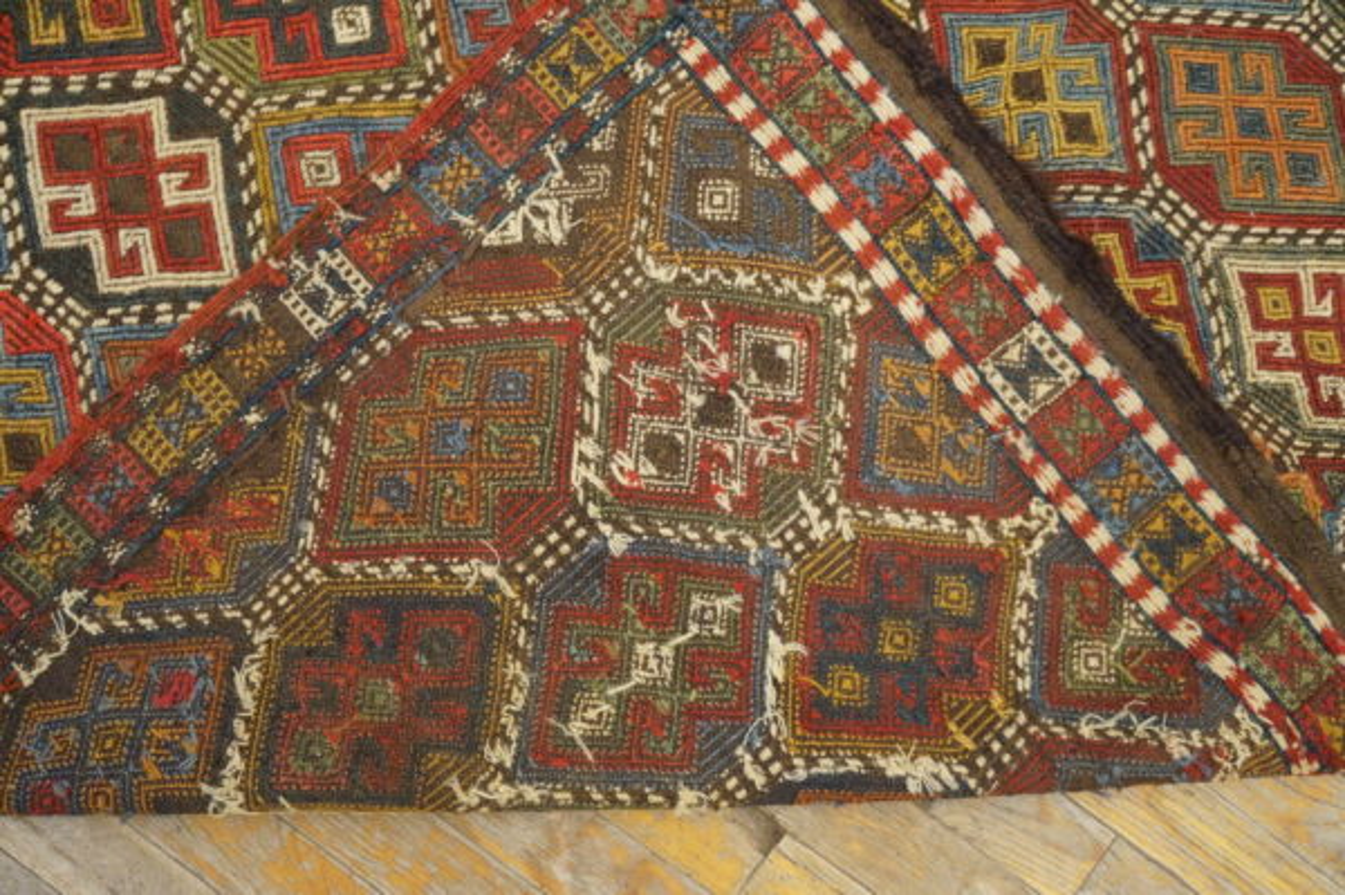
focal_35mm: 27
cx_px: 672
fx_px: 1008
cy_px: 448
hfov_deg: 67.4
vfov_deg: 47.9
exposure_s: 1/160
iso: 3200
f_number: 4
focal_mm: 18
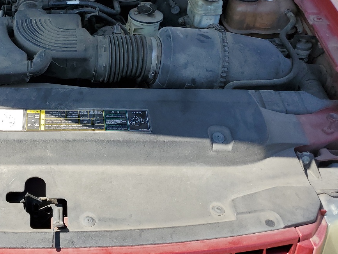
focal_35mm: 48
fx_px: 469
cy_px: 68
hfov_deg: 37.6
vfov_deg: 29.8
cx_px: 48
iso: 50
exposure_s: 1/1429
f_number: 1.5
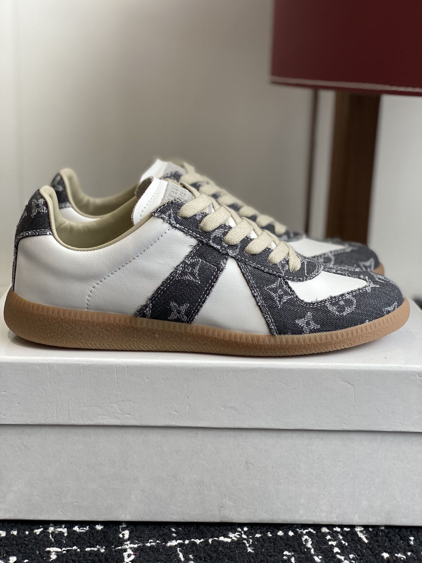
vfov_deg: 36.8
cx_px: 211
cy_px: 282
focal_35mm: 52
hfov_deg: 28.0
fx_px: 845
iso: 32
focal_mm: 6
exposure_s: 1/122
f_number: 2
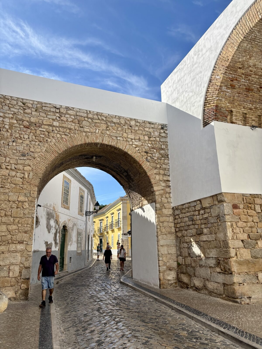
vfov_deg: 67.3
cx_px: 131
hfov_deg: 53.1
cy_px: 174
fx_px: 262
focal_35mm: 26
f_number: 1.6
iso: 50
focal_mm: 5.96
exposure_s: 1/3205
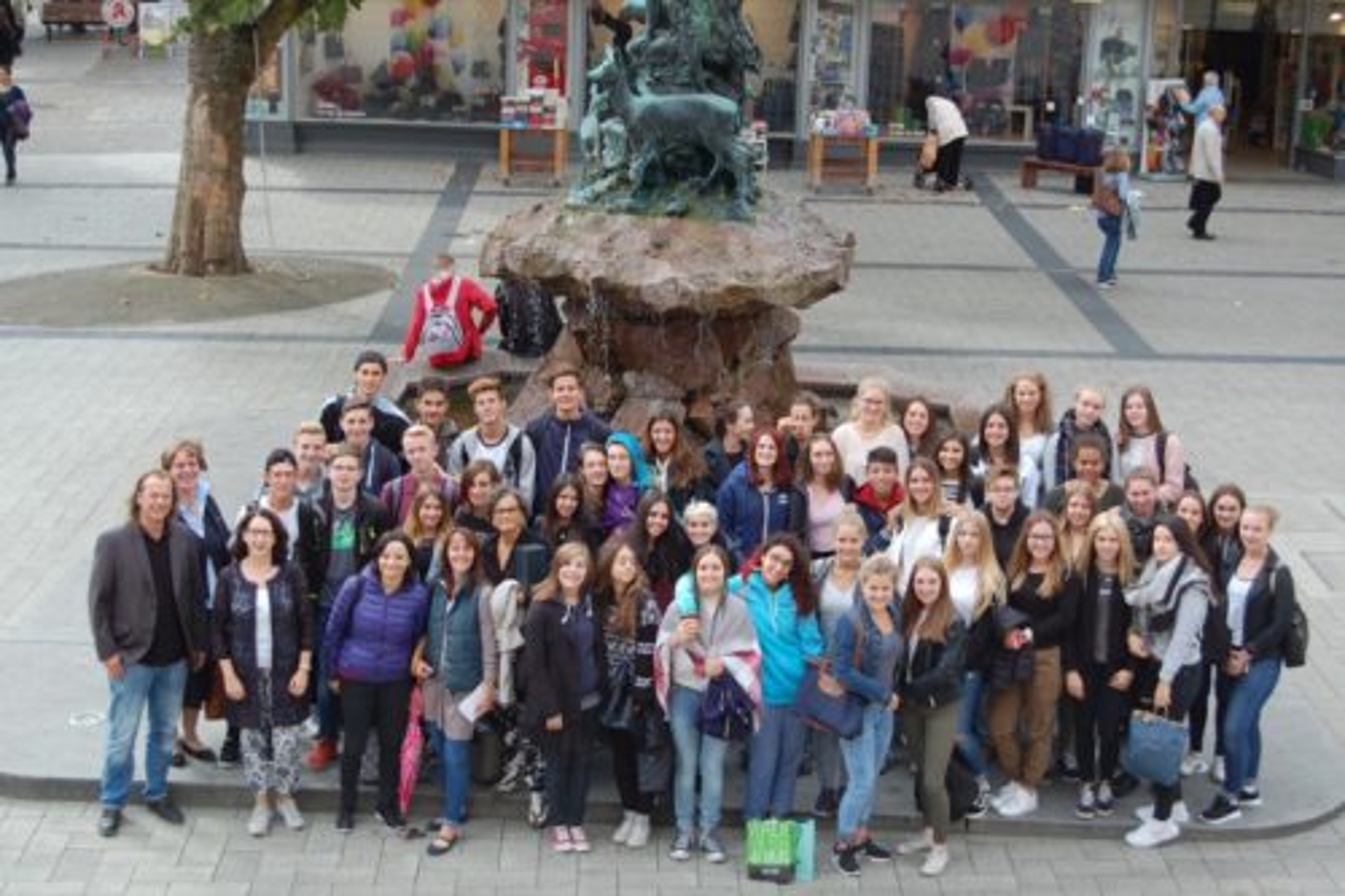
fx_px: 2521
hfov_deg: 29.9
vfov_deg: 20.1
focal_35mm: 68
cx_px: 672
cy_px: 448
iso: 200
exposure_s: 1/160
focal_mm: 45
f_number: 6.3
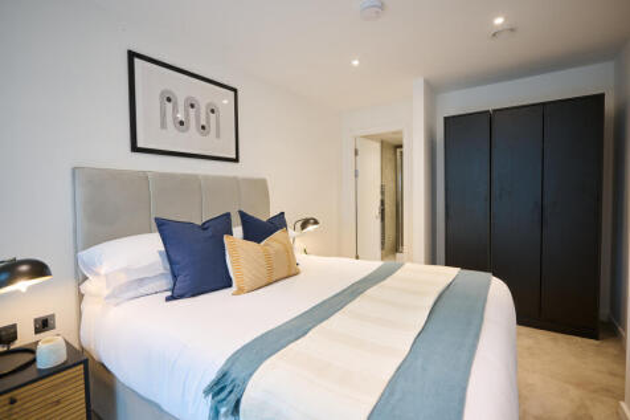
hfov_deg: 93.3
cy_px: 210
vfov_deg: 70.4
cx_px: 315
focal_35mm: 17
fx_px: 297
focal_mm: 17
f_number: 2.8
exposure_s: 1/25
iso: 160
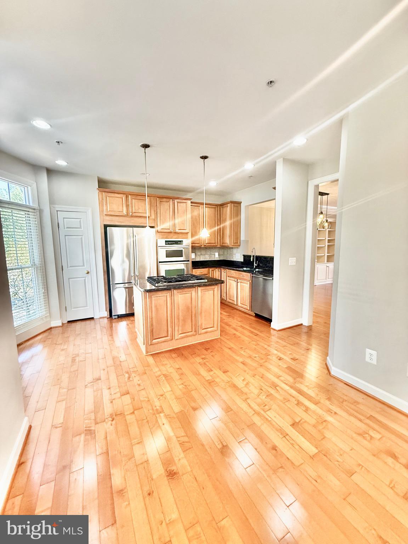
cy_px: 272
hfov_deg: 85.7
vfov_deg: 102.1
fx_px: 220
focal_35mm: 14
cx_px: 204
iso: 400
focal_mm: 2.22
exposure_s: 1/120
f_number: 2.2
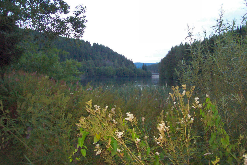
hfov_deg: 50.7
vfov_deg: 35.1
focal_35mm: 38
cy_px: 78
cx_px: 124
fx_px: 261
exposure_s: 1/64
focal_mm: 6
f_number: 2.7
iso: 200
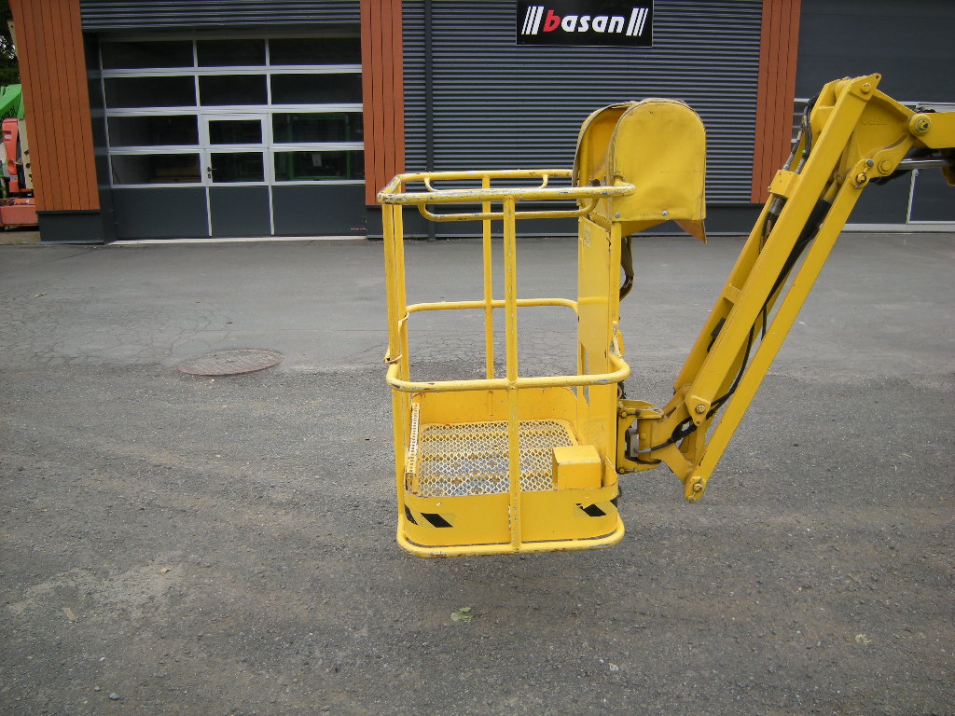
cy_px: 358
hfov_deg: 63.4
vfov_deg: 49.7
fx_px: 772
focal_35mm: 28
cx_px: 478
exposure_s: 1/371
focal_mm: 4.7
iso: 64
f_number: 2.8
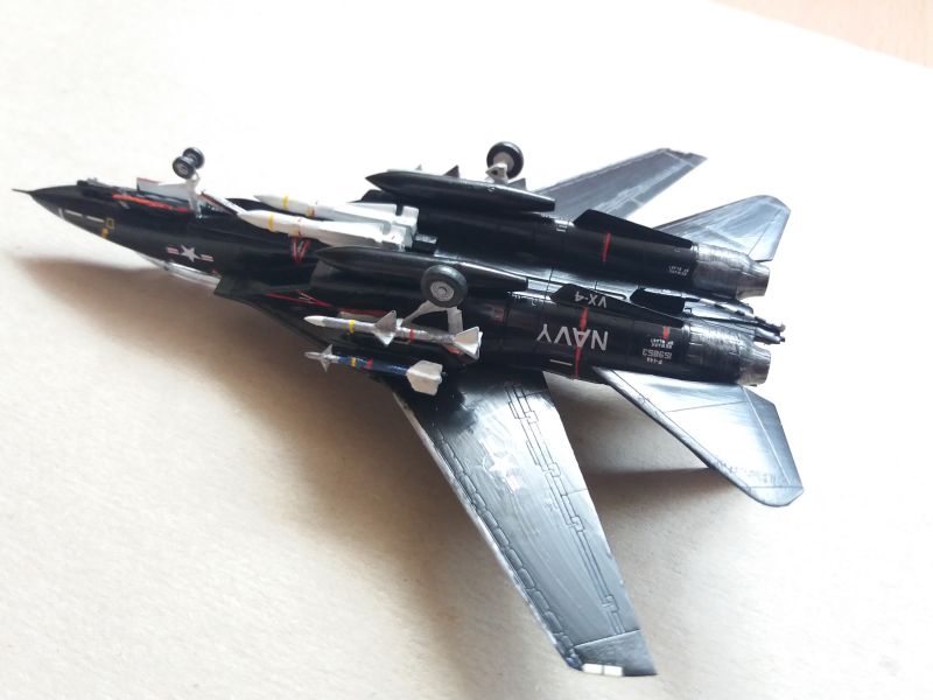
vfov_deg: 49.7
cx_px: 466
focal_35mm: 28
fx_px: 755
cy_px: 350
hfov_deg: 63.4
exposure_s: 1/30
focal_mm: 3.7
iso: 160
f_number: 1.9
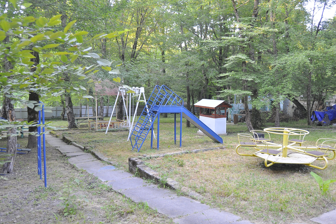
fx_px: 289
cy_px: 109
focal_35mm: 31
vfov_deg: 42.3
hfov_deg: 60.3
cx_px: 169
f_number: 3.8
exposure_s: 1/60
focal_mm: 20
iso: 640
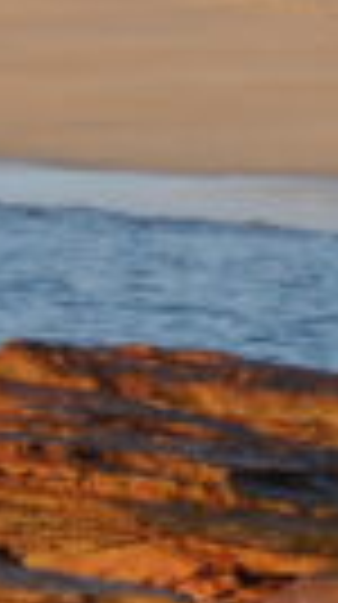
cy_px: -616
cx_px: -766
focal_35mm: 1619
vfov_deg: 1.3
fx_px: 25894
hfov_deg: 0.7
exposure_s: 1/640
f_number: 6.3
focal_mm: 135
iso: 200
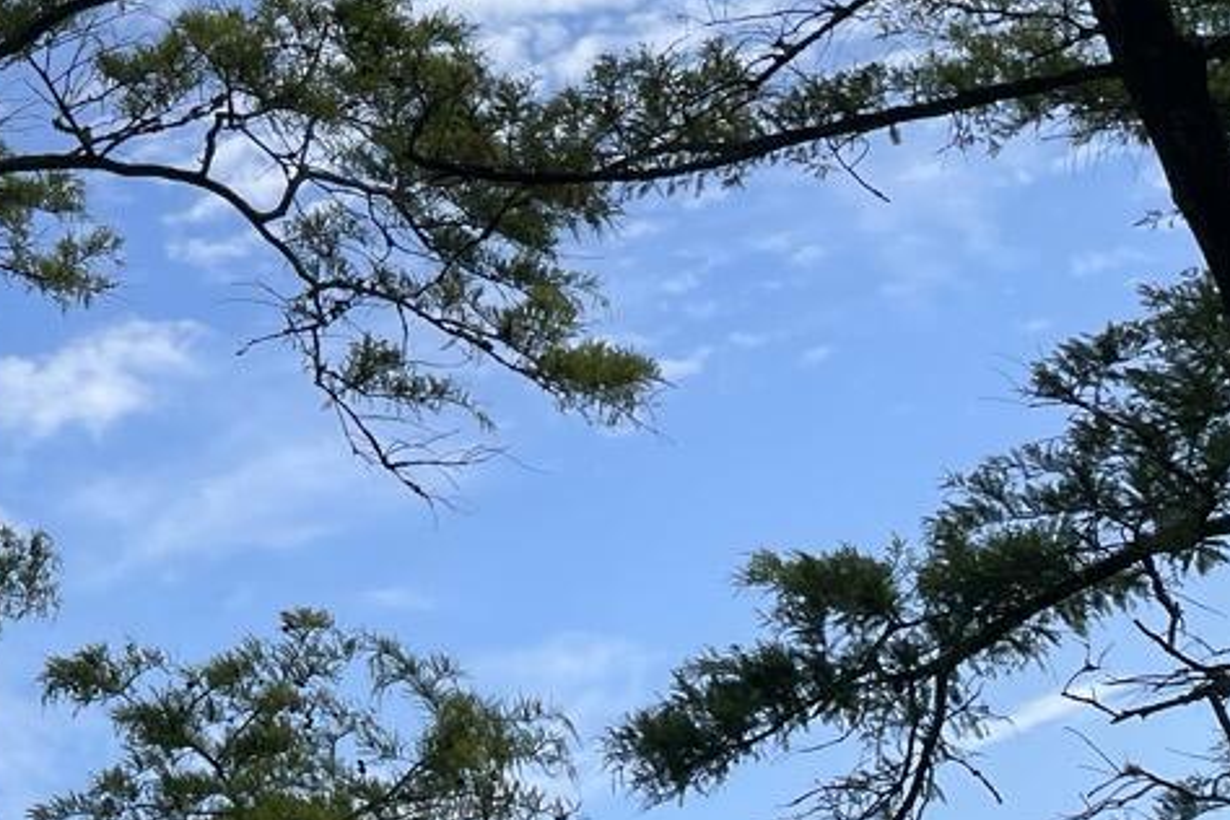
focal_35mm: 73
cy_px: -311
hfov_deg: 24.0
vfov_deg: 17.3
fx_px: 2494
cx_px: -413
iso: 32
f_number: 1.6
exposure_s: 1/3509
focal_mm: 4.2
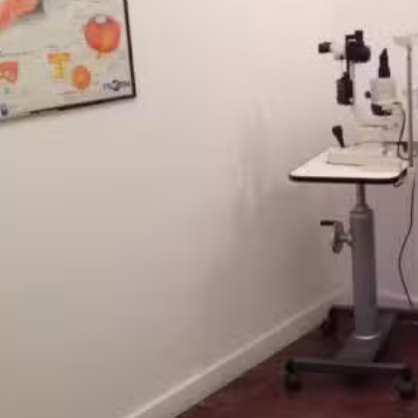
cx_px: 437
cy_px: 165
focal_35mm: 69
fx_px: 943
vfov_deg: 25.0
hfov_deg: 23.7
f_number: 2.4
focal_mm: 4.28
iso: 125
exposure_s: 1/20
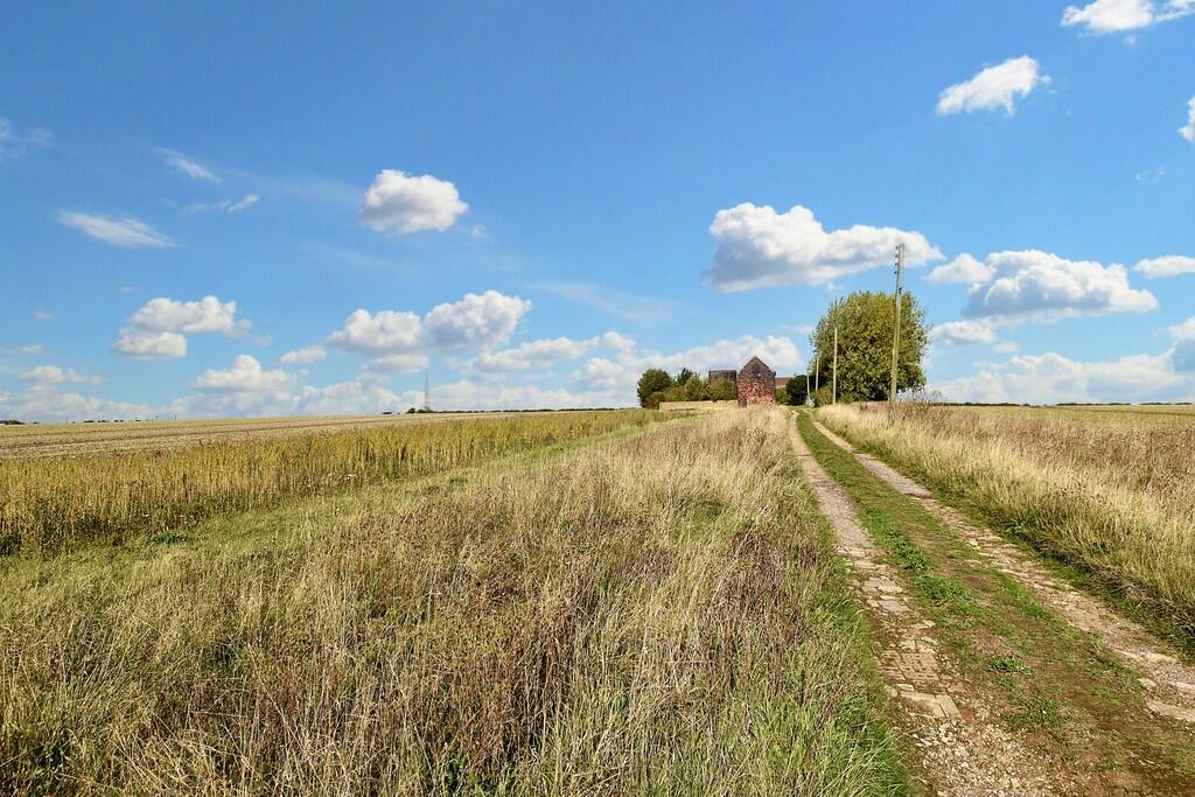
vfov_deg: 67.4
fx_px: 598
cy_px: 398
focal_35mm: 18
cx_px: 598
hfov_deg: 90.0
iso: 100
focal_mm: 12
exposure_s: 1/320
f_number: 9
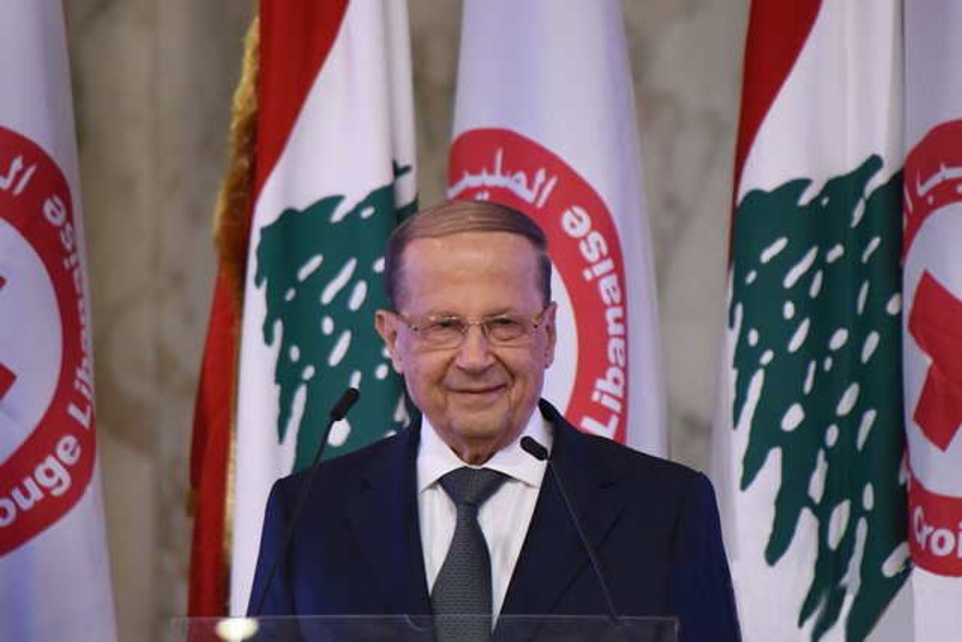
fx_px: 13363
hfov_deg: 4.1
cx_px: 481
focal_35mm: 500
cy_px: 321
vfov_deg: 2.8
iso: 1600
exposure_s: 1/160
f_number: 6.3
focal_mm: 500
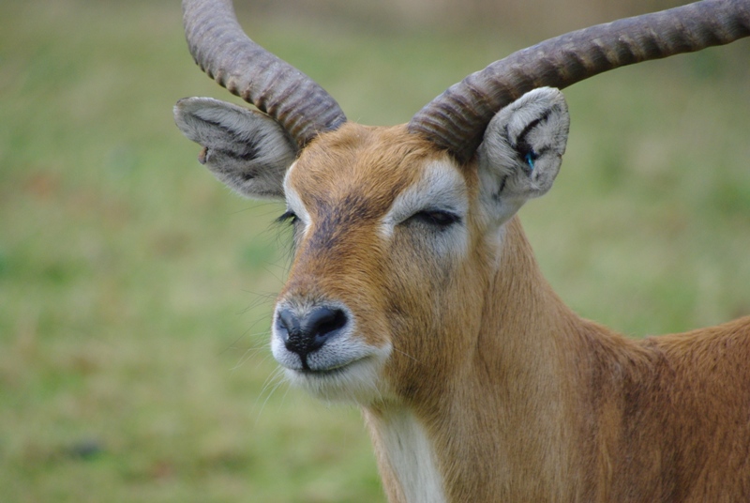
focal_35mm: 450
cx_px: 375
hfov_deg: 4.6
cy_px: 252
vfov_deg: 3.1
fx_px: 9389
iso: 800
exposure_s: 1/250
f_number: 5.8
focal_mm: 300
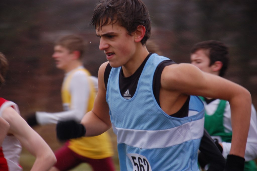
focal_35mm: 270
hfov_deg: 7.6
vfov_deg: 5.1
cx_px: 128
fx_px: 1926
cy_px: 86
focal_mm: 180
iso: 400
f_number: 6.3
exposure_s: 1/125
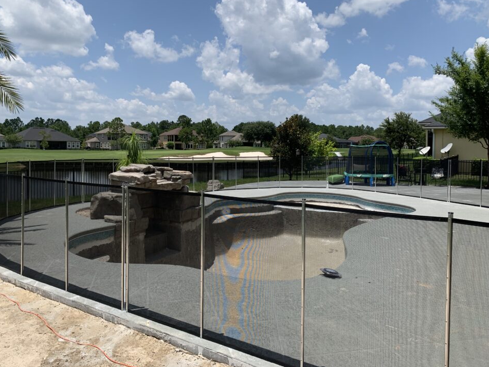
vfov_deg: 49.7
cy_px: 171
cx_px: 236
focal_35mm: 28
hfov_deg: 63.4
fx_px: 395
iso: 25
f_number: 1.8
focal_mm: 4.25
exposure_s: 1/3086
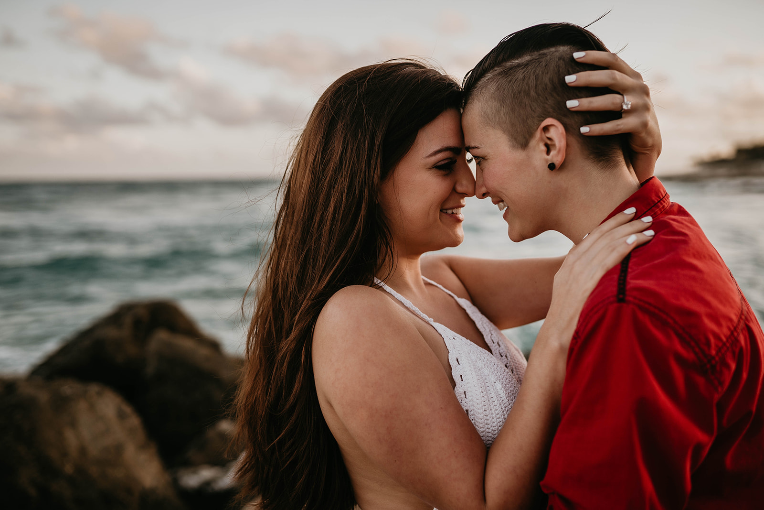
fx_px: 743
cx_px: 382
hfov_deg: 54.4
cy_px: 255
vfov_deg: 37.9
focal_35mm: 35
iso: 125
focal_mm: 35
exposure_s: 1/640
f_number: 2
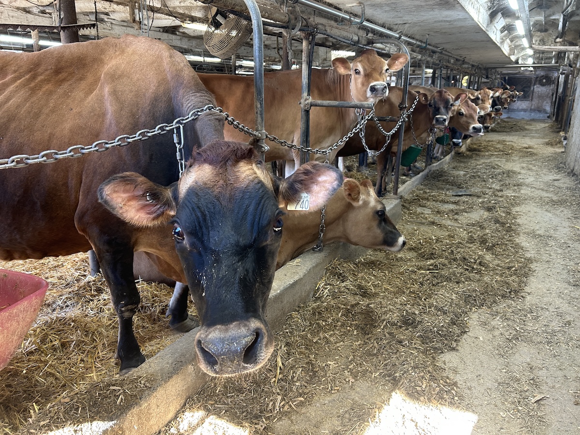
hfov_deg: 67.3
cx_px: 290
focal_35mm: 26
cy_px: 218
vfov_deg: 53.1
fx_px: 436
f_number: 1.5
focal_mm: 5.7
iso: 125
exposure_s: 1/121
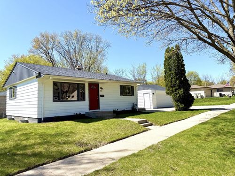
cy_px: 88
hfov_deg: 71.6
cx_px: 118
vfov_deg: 56.8
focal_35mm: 24
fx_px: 163
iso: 80
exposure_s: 1/4405
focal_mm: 6.76
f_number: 1.78
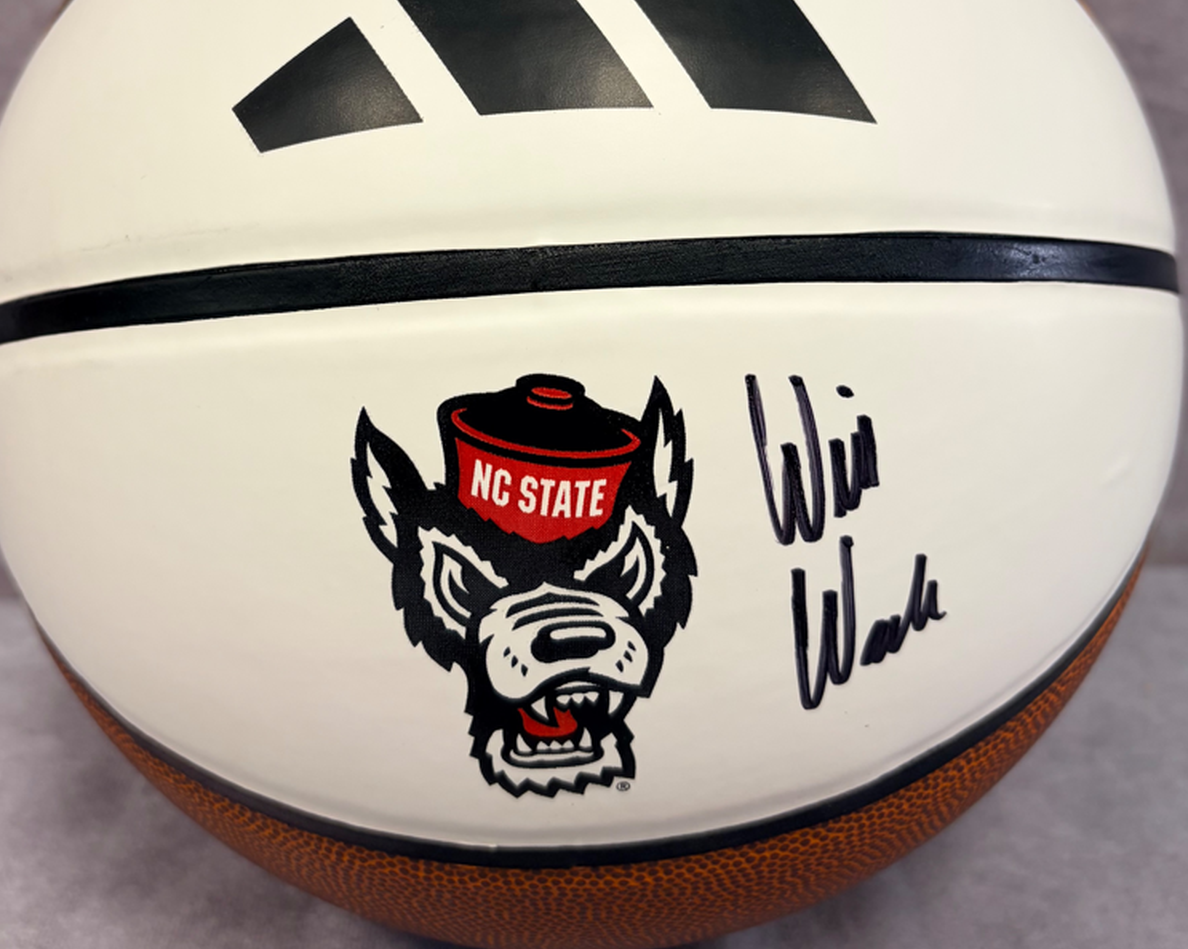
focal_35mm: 41
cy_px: 222
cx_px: 555
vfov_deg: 35.6
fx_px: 1441
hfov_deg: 44.8
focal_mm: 5.96
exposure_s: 1/60
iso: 80
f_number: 1.6
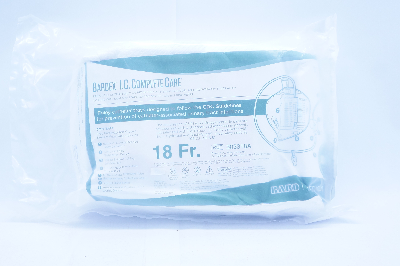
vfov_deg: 33.6
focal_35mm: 40
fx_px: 440
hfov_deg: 48.8
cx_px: 176
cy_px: 125
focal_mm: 21
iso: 800
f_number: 5
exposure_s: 1/160
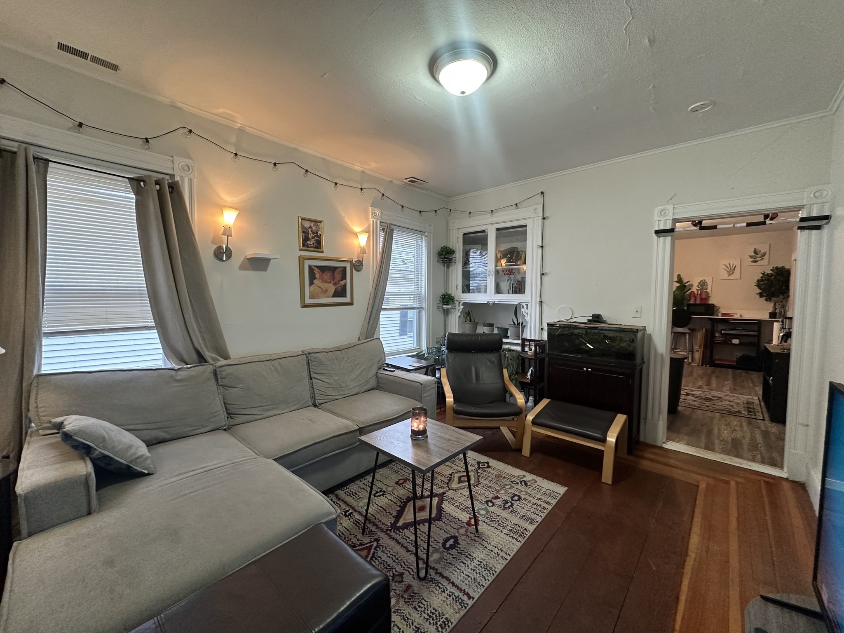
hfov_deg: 102.1
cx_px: 422
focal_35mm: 14
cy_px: 316
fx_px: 341
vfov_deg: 85.7
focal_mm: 2.22
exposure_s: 1/60
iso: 320
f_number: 2.2
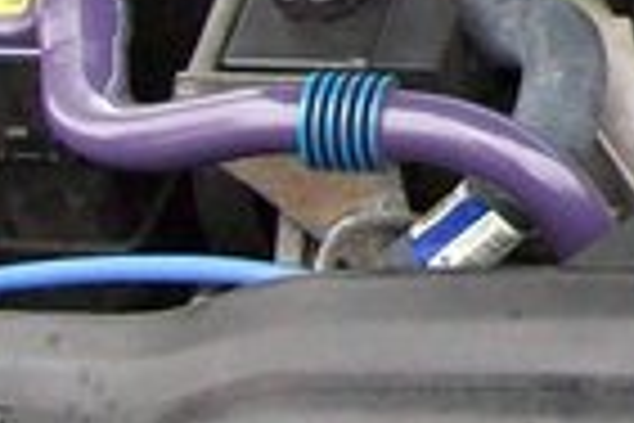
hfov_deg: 12.0
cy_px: -284
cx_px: 1115
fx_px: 2800
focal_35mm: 159
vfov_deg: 8.4
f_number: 2.7
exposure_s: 1/115
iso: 200
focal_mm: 6
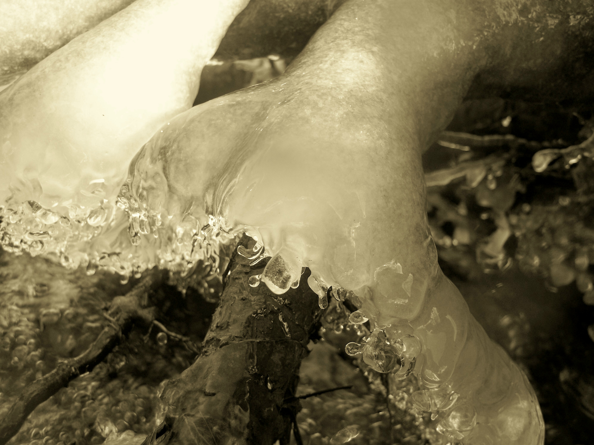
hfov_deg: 51.4
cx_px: 297
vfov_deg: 39.7
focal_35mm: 36
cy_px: 222
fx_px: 618
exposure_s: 1/100
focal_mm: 7.54
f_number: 2.8
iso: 64
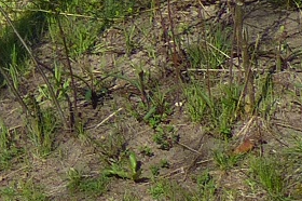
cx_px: -624
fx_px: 2120
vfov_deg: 5.2
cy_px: -291
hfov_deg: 7.2
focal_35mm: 253
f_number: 4
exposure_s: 1/640
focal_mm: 6
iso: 100
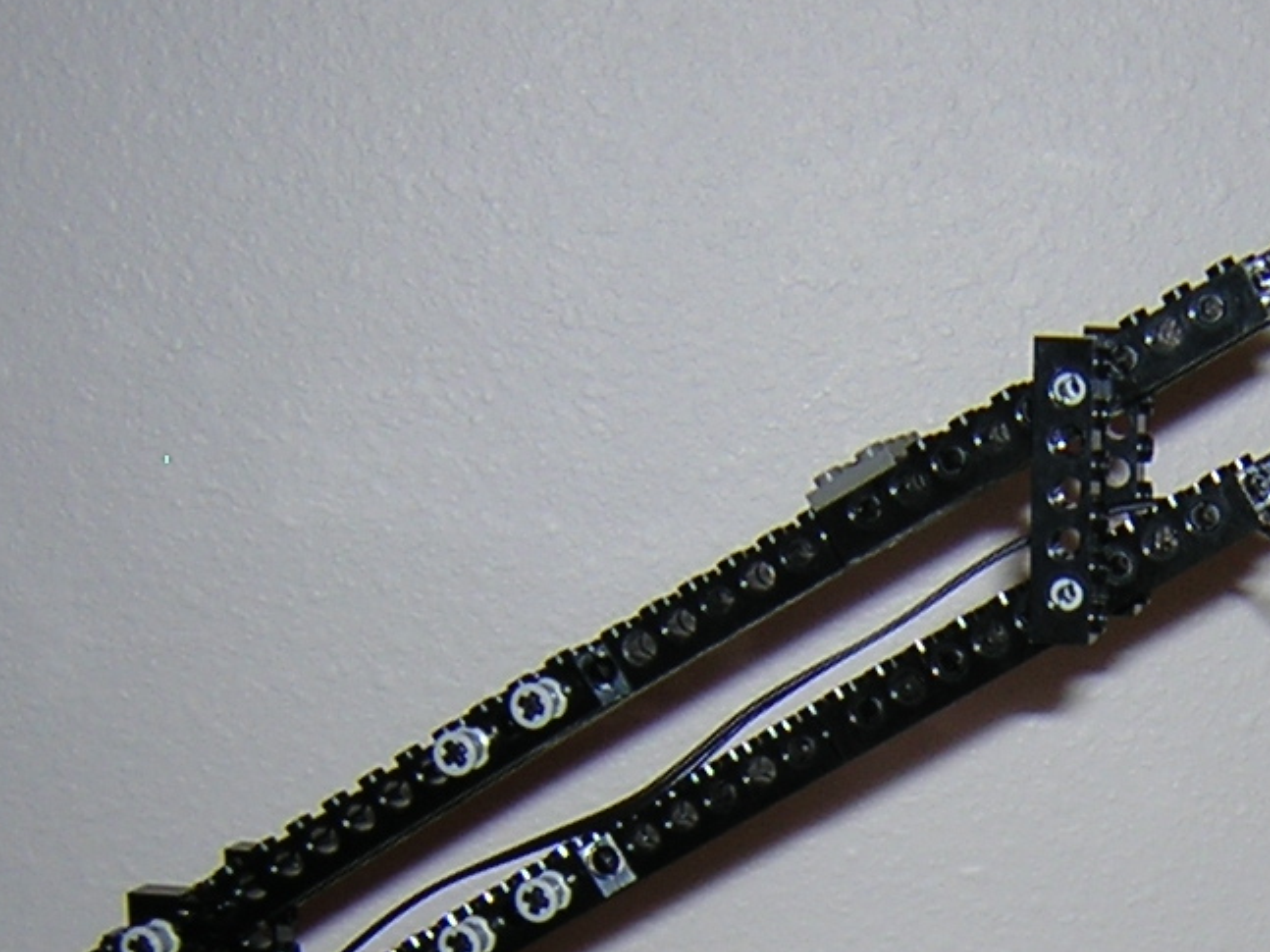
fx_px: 3265
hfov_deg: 21.3
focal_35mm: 89
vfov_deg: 16.0
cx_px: 1233
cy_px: 1127
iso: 100
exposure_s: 1/60.1
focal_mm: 4.7
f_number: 2.6
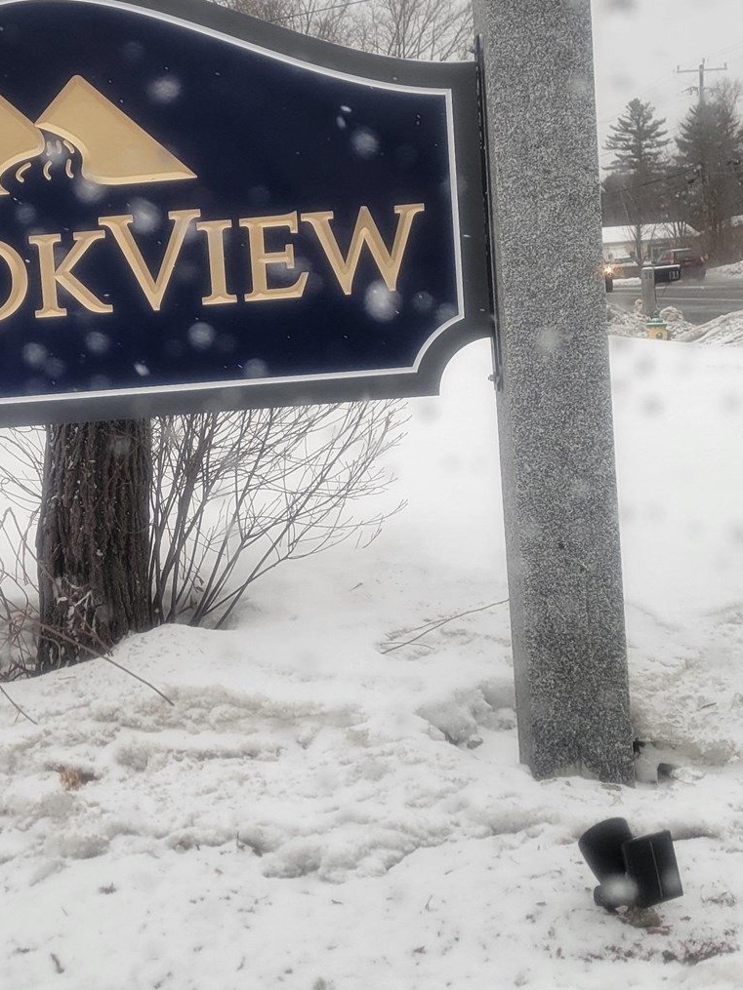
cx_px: 146
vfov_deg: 32.7
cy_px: 491
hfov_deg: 24.4
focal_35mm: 59
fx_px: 1689
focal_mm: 5.4
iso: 40
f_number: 1.8
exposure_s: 1/518
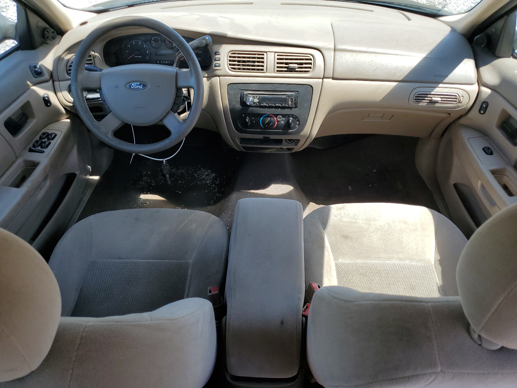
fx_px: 388
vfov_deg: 53.1
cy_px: 194
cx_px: 258
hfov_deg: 67.3
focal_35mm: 26
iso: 50
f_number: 1.5
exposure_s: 1/714
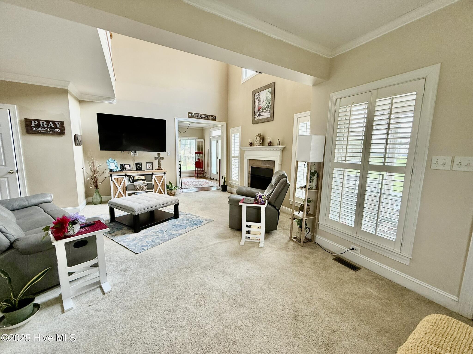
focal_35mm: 14
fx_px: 191
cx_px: 236
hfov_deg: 102.1
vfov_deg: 85.7
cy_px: 177
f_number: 2.2
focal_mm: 2.22
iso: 125
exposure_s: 1/120
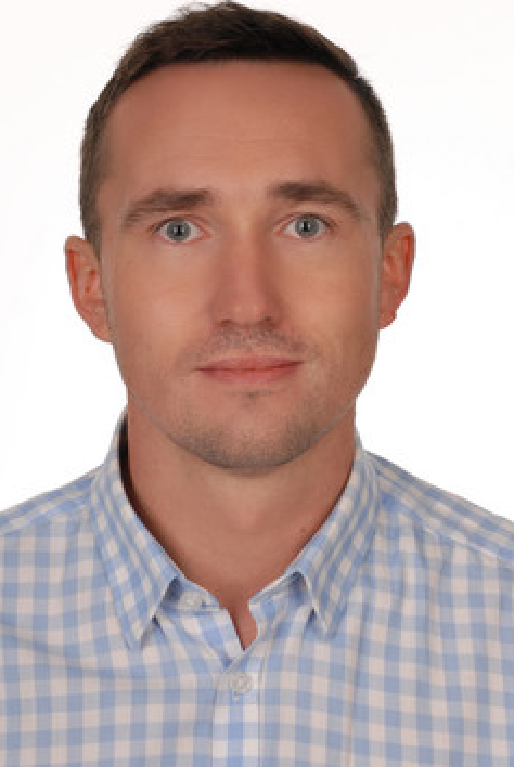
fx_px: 2028
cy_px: 396
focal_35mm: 95
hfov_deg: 14.4
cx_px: 234
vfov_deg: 21.4
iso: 100
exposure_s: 1/160
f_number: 11
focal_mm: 50
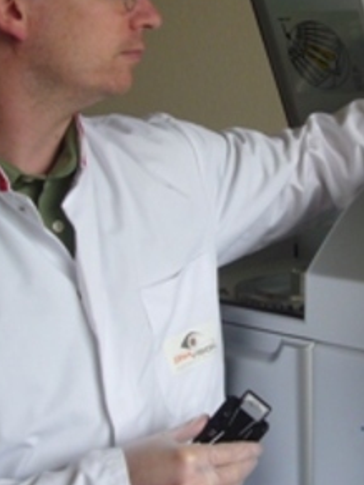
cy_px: 234
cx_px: 298
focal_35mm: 81
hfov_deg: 18.0
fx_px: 1136
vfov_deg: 24.1
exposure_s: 1/50
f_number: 3.1
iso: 100
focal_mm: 6.1
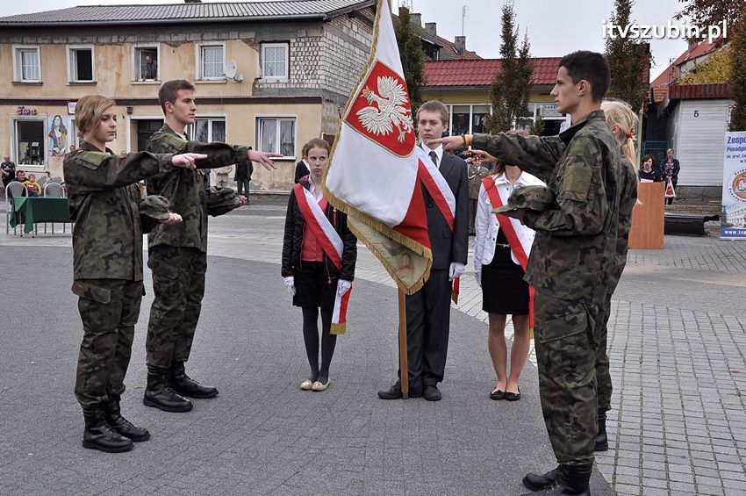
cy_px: 248
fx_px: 807
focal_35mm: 39
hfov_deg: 49.6
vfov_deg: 34.1
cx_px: 373
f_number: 10
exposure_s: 1/400
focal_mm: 26
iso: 500
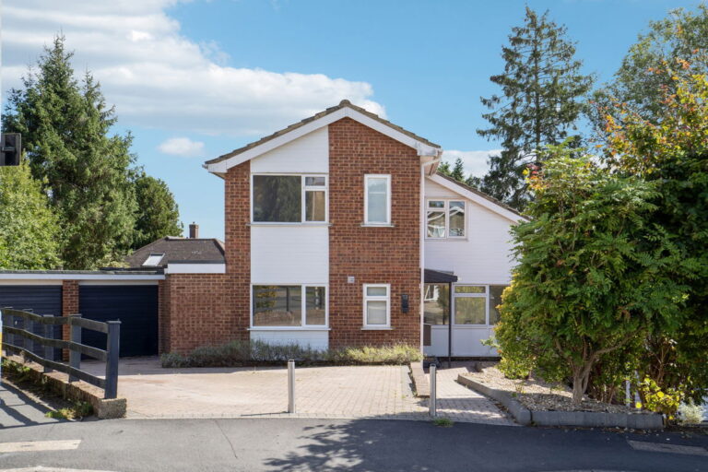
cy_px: 236
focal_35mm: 35
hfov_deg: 54.4
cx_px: 354
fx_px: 688
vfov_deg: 37.9
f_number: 5.6
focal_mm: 35
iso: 320
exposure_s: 1/640
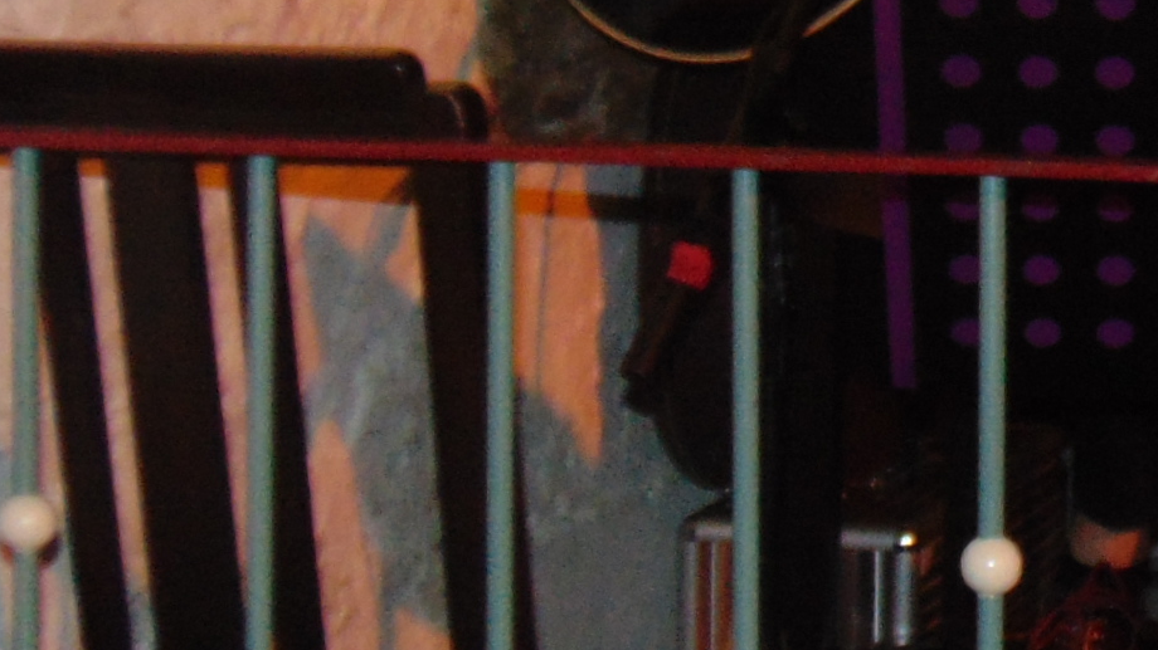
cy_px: 54
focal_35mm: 108
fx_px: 3315
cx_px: 1499
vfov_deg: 11.1
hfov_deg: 18.5
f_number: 3
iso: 200
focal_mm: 4.5
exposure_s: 1/8
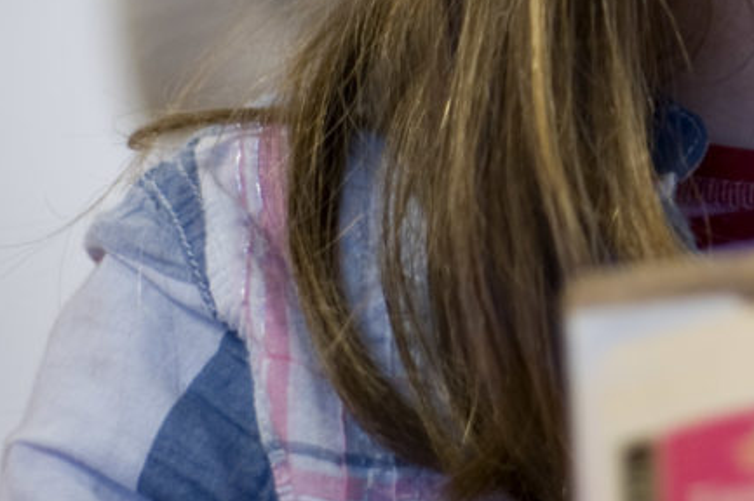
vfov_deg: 5.1
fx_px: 5567
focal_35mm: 266
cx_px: 1370
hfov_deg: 7.5
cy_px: -165
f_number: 3.2
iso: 400
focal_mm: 60
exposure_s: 1/50
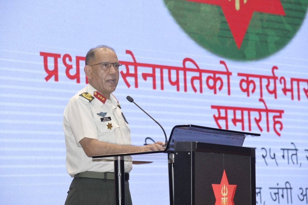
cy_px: 102
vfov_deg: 11.4
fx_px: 1027
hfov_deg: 17.1
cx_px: 154
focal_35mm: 120
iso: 1000
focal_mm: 120
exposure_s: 1/125
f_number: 5.6
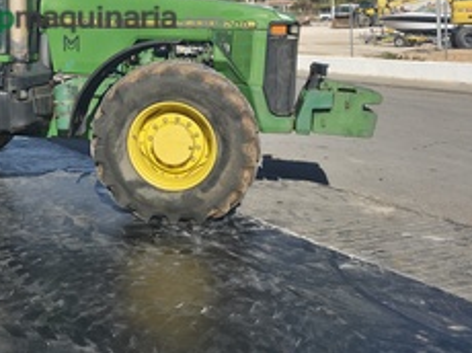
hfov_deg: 33.6
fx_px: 749
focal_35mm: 55
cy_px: 16
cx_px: 71
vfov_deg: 25.4
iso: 50
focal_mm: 6.3
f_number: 1.7
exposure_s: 1/3568
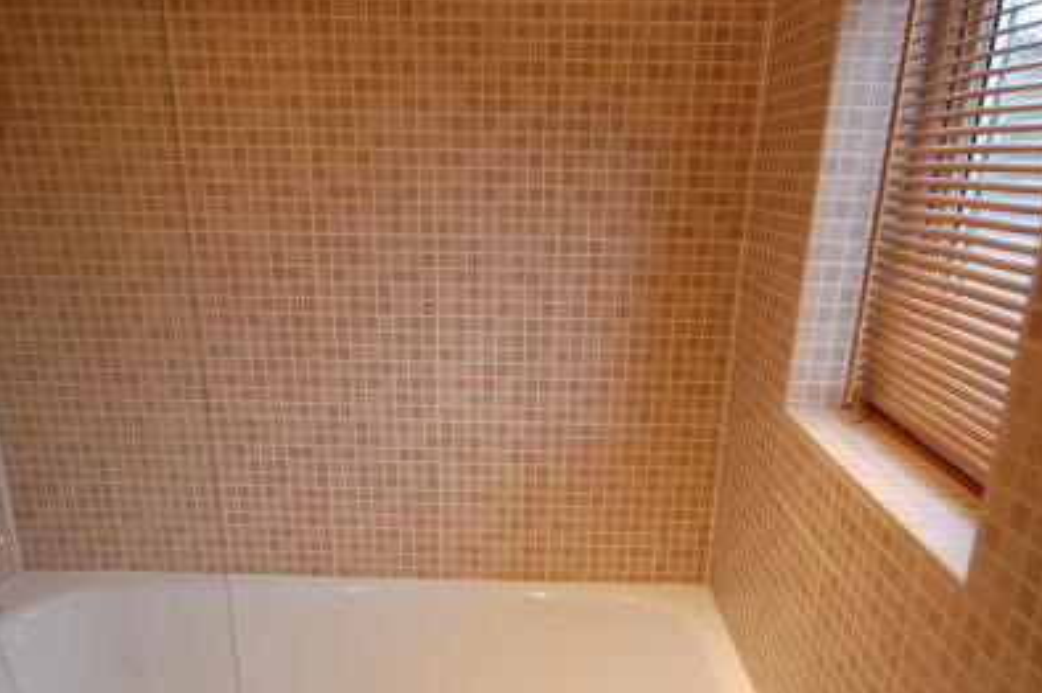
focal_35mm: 25
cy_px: 428
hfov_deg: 71.6
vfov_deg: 50.7
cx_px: 524
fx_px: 723
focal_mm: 10
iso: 400
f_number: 4
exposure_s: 1/50
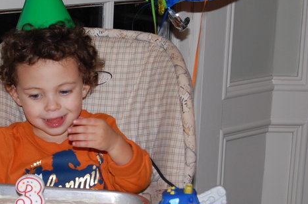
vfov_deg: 9.6
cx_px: 52
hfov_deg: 14.4
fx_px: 1212
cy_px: 110
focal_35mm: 142
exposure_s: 1/60
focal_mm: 55
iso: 400
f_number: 5.6
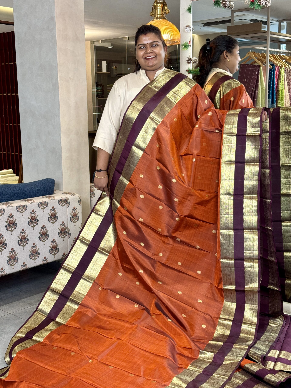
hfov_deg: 30.3
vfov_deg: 39.7
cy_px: 194
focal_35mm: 48
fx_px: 538
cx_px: 146
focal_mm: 6.76
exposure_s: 1/50
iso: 64
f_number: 1.78
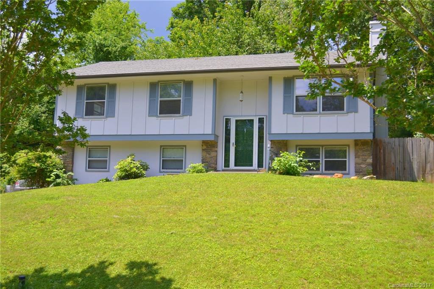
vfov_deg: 31.9
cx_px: 217
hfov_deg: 46.4
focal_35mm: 42
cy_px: 144
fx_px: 506
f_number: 4.5
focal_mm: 28
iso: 100
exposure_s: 1/400
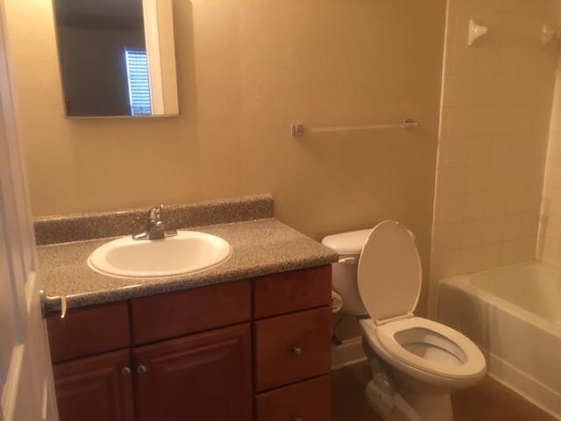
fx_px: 470
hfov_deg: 61.7
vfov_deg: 48.2
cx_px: 280
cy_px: 210
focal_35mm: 29
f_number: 2.2
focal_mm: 4.15
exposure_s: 1/10
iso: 80
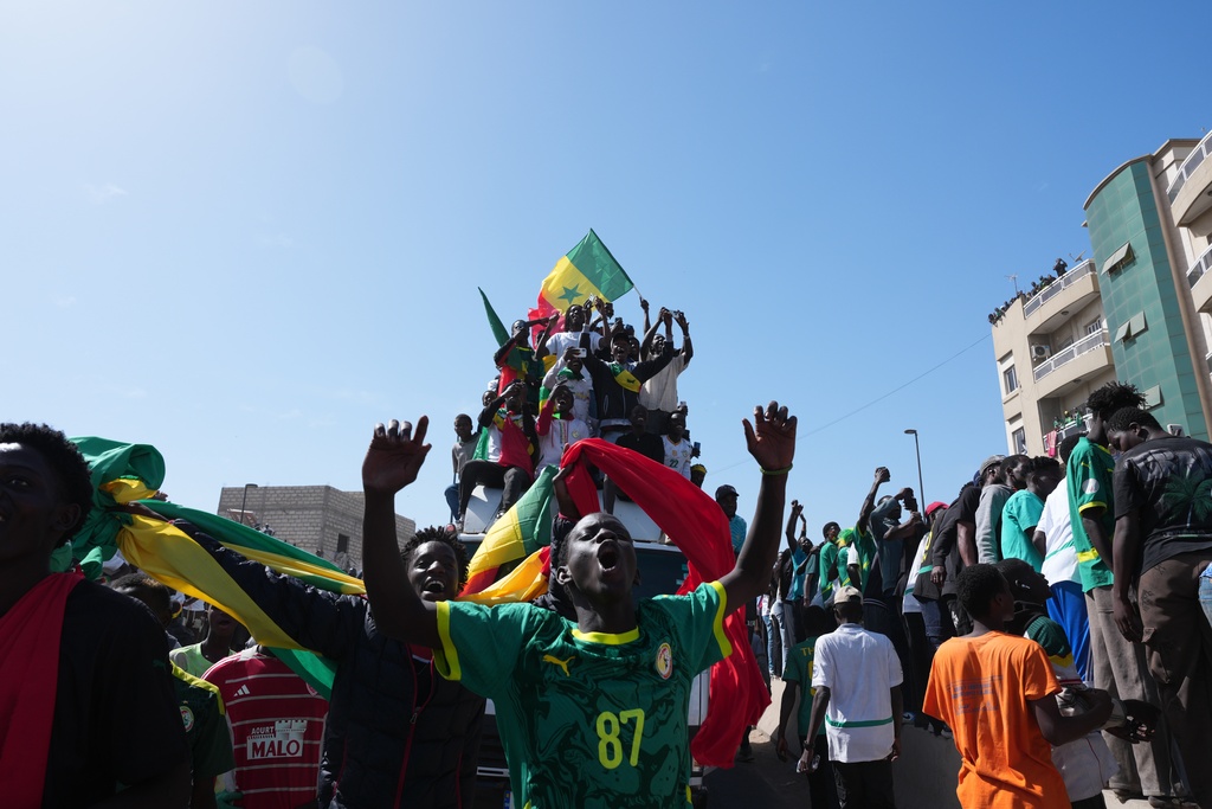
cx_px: 606
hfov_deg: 73.7
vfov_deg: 53.1
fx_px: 808
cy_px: 404
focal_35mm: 24
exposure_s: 1/800
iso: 200
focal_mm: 24
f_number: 6.3
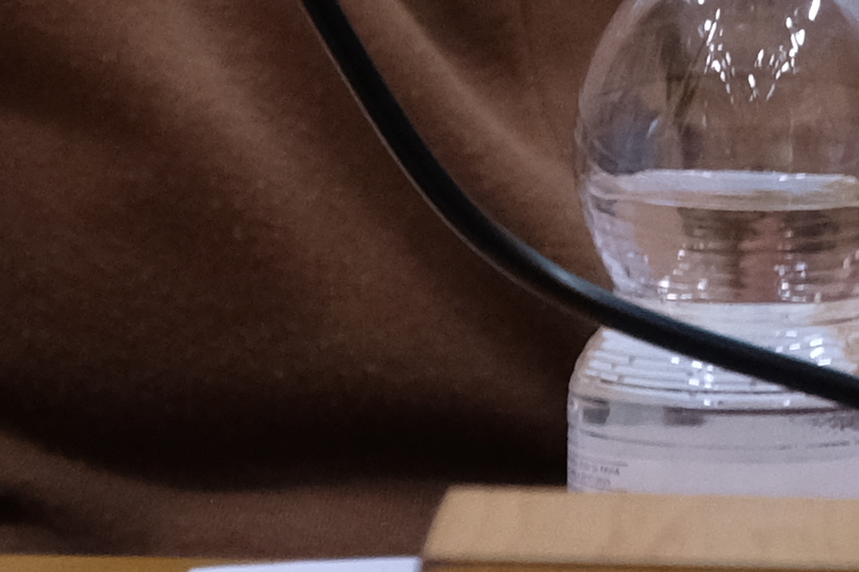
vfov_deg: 4.1
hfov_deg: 6.0
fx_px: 7991
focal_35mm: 335
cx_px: 1833
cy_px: -211
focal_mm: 31.5
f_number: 5
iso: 1600
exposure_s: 1/34
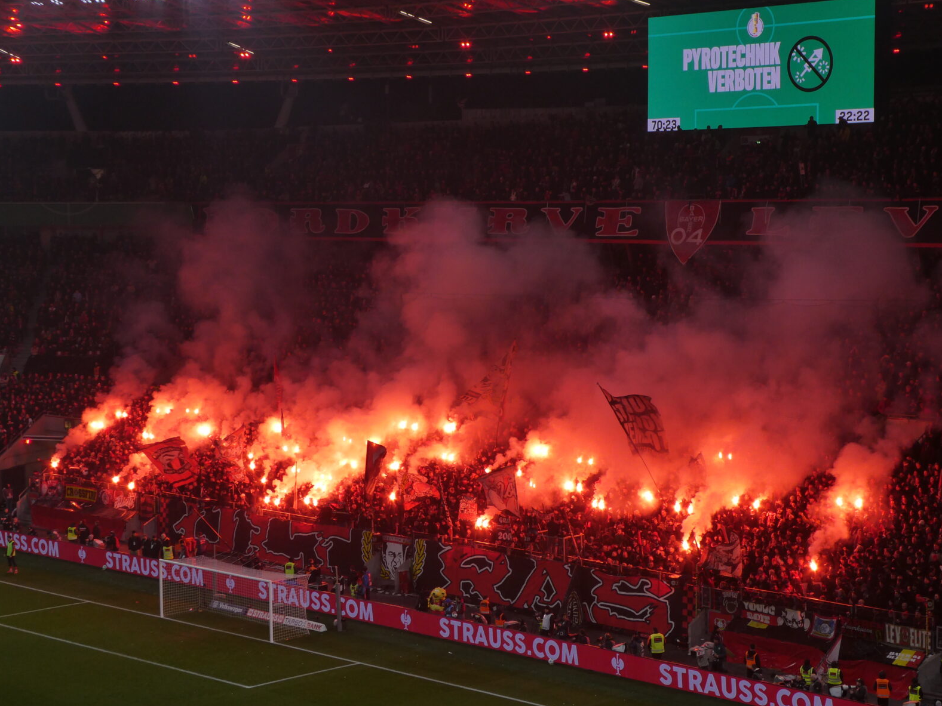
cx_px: 475
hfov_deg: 27.4
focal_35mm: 71
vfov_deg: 20.7
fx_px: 1932
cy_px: 355
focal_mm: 12.5
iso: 80
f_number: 4.5
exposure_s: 1/200
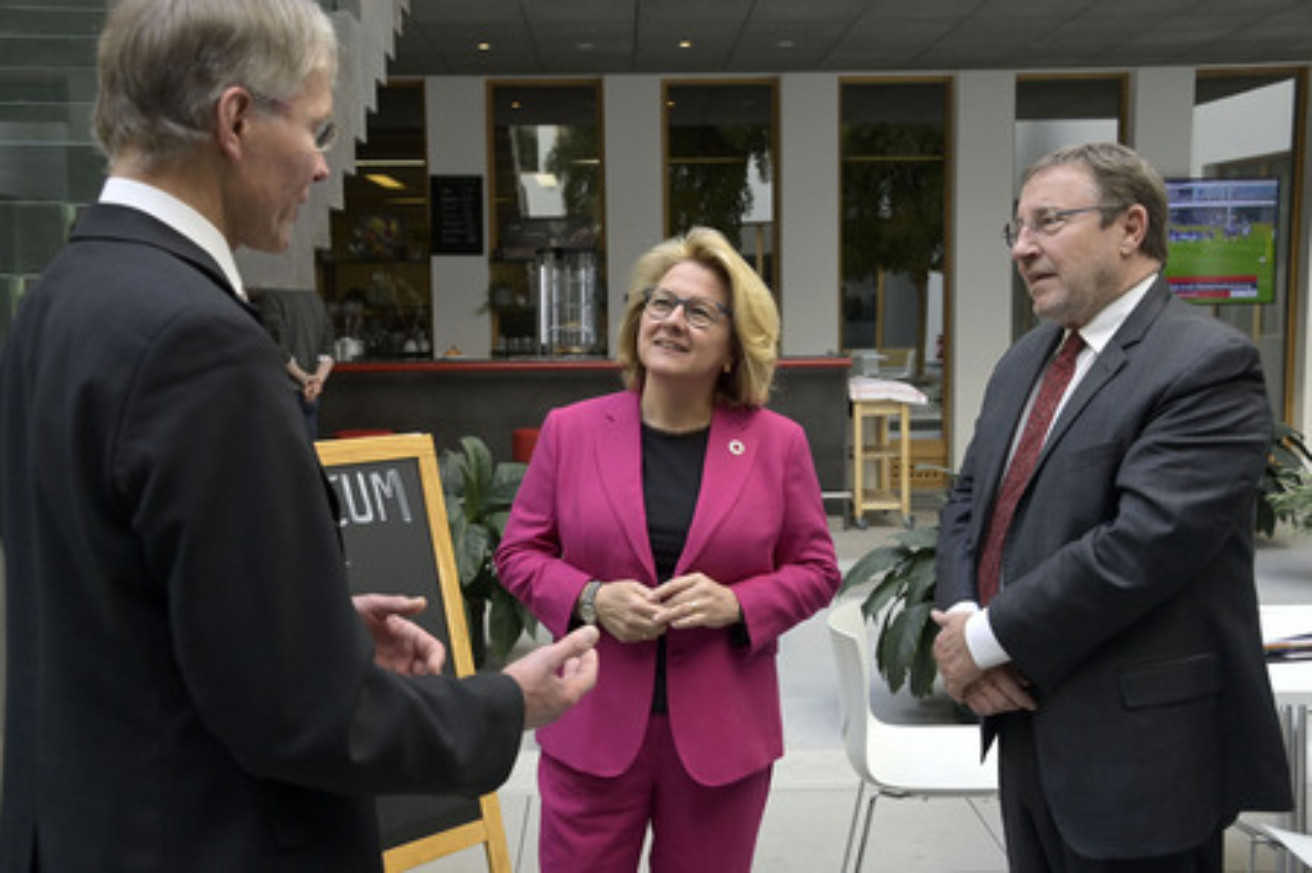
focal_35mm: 40
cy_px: 436
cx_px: 656
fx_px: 1457
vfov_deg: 33.4
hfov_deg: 48.5
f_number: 6.3
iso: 1600
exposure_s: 1/320
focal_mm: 40
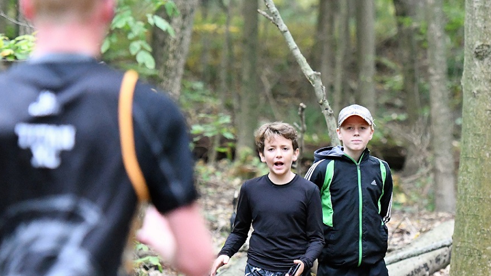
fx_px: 3150
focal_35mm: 242
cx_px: 262
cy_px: 179
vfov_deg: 5.0
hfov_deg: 8.9
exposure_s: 1/1000
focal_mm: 122
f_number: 3.2
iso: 10000
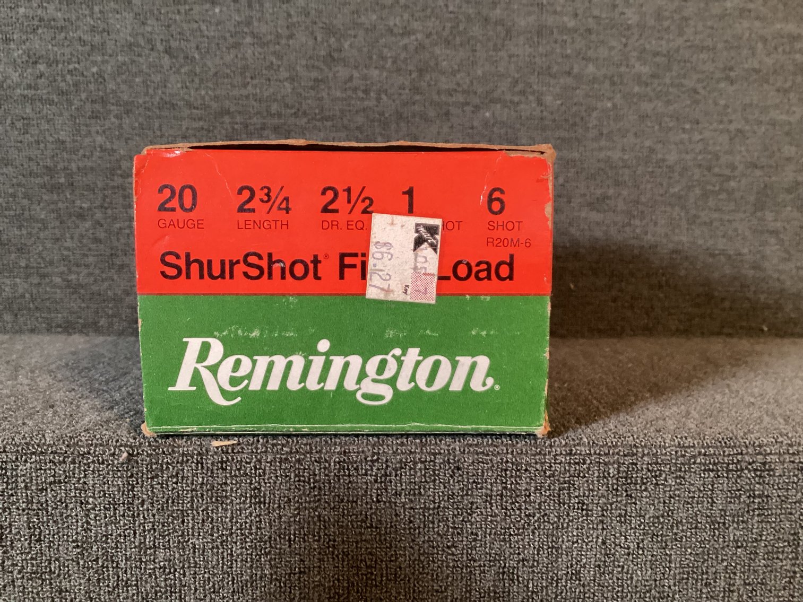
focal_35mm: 31
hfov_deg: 58.3
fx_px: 719
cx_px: 402
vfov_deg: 45.4
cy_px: 301
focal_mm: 3.3
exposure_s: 1/60
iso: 320
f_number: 2.4
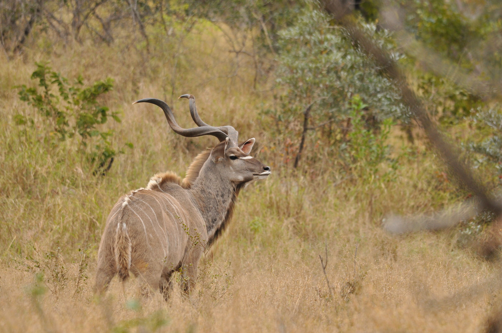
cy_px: 166
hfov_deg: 5.1
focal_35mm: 405
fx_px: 5641
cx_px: 251
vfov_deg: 3.4
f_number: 5.6
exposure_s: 1/125
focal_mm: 270
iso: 400
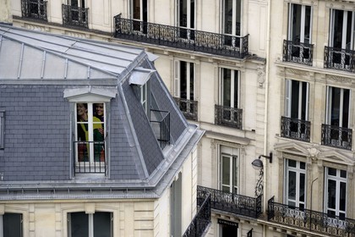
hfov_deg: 13.2
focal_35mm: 155
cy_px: 118
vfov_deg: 8.9
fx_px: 1528
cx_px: 178
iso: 200
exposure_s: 1/200
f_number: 6.3
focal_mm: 155
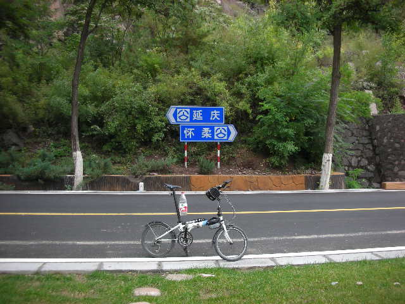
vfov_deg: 40.7
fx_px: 409
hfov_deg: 52.6
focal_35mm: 35
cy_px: 152
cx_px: 202
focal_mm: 5.8
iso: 50
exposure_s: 1/60.4
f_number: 3
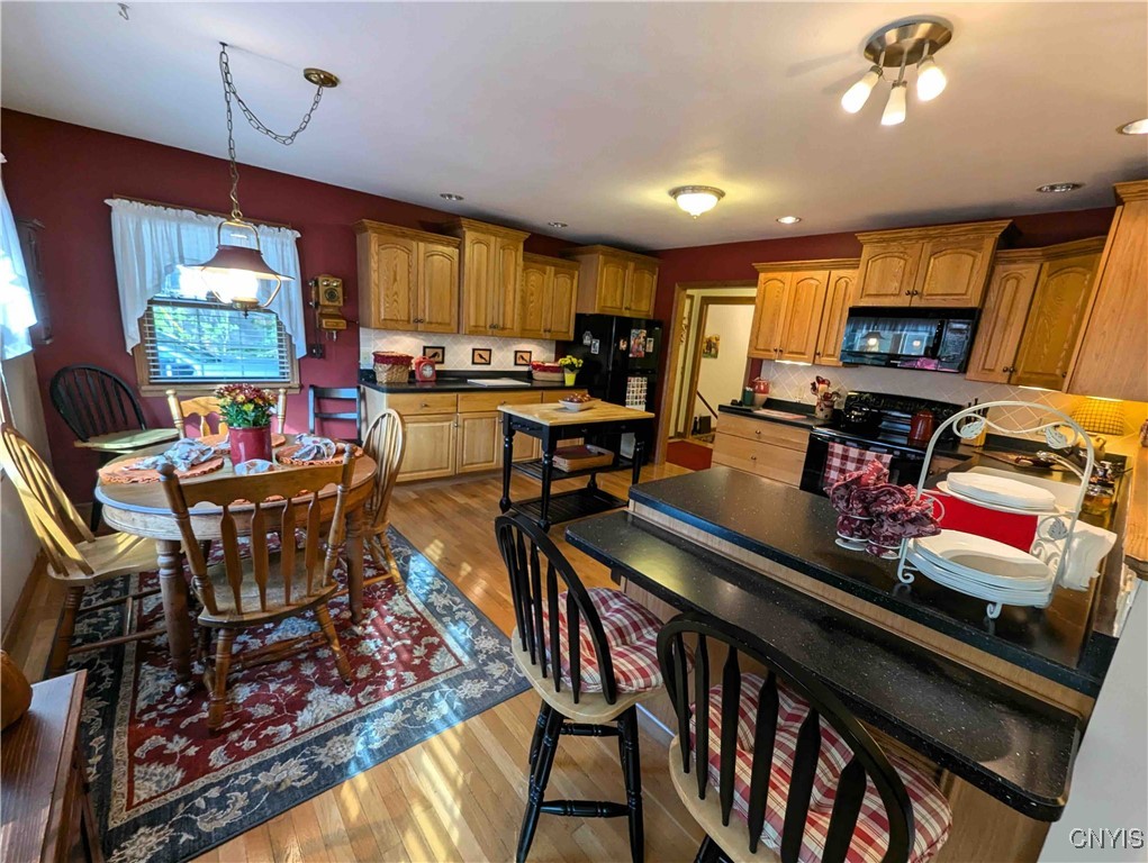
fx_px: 432
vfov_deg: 90.0
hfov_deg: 106.1
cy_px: 432
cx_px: 574
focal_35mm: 13
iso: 47
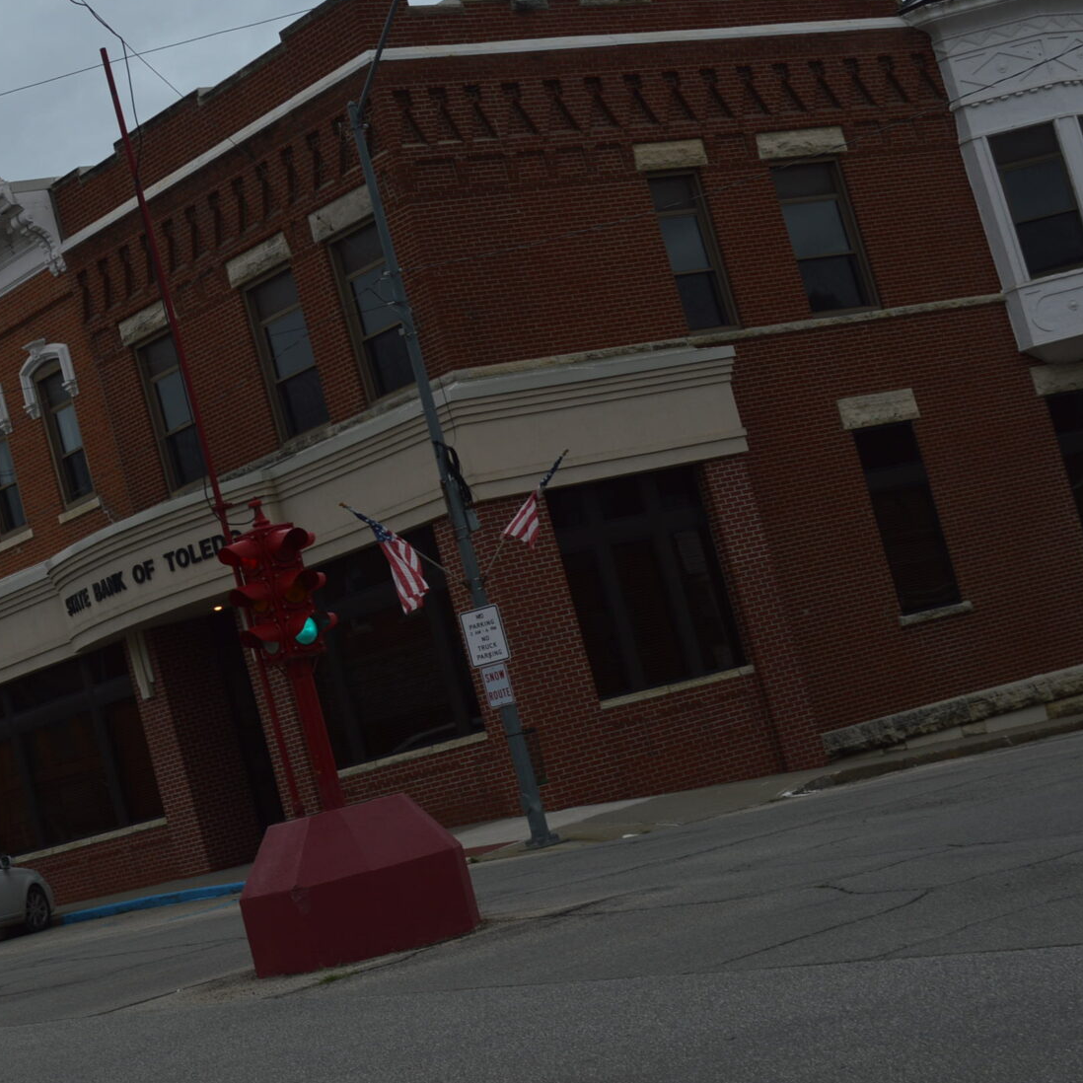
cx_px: 161
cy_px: 428
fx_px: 2690
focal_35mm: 76
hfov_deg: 22.3
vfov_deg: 22.7
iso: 100
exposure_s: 1/160
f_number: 6.3
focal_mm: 32
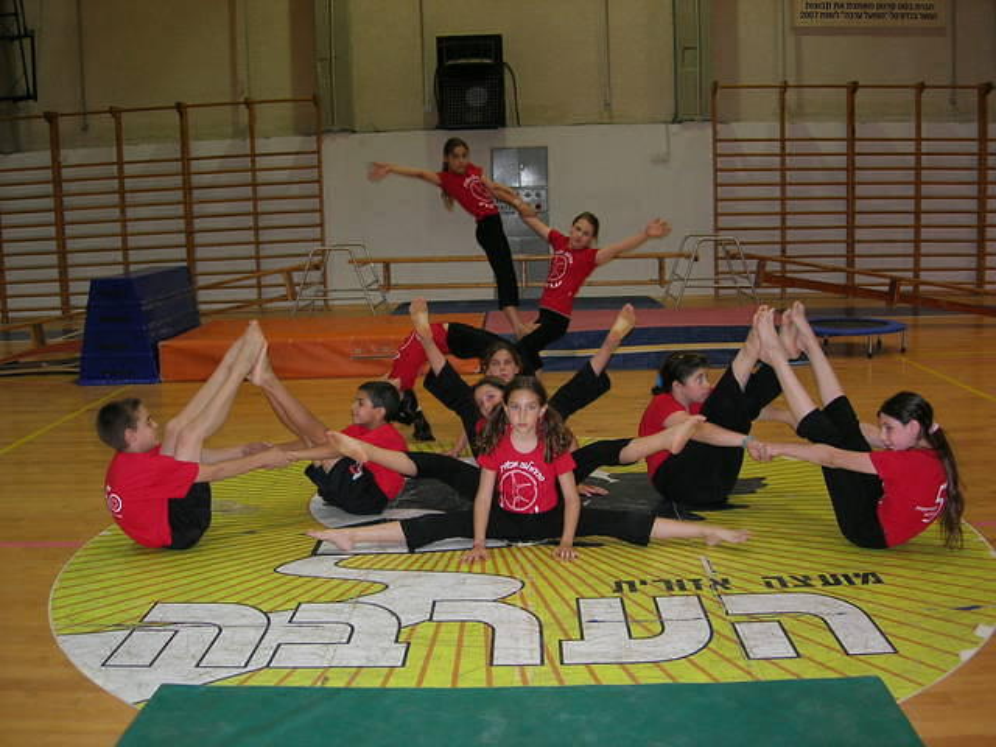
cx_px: 498
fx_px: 1093
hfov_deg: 49.0
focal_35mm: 38
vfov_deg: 37.7
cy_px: 374
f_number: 2.8
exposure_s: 1/60.1
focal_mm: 7.8
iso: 97
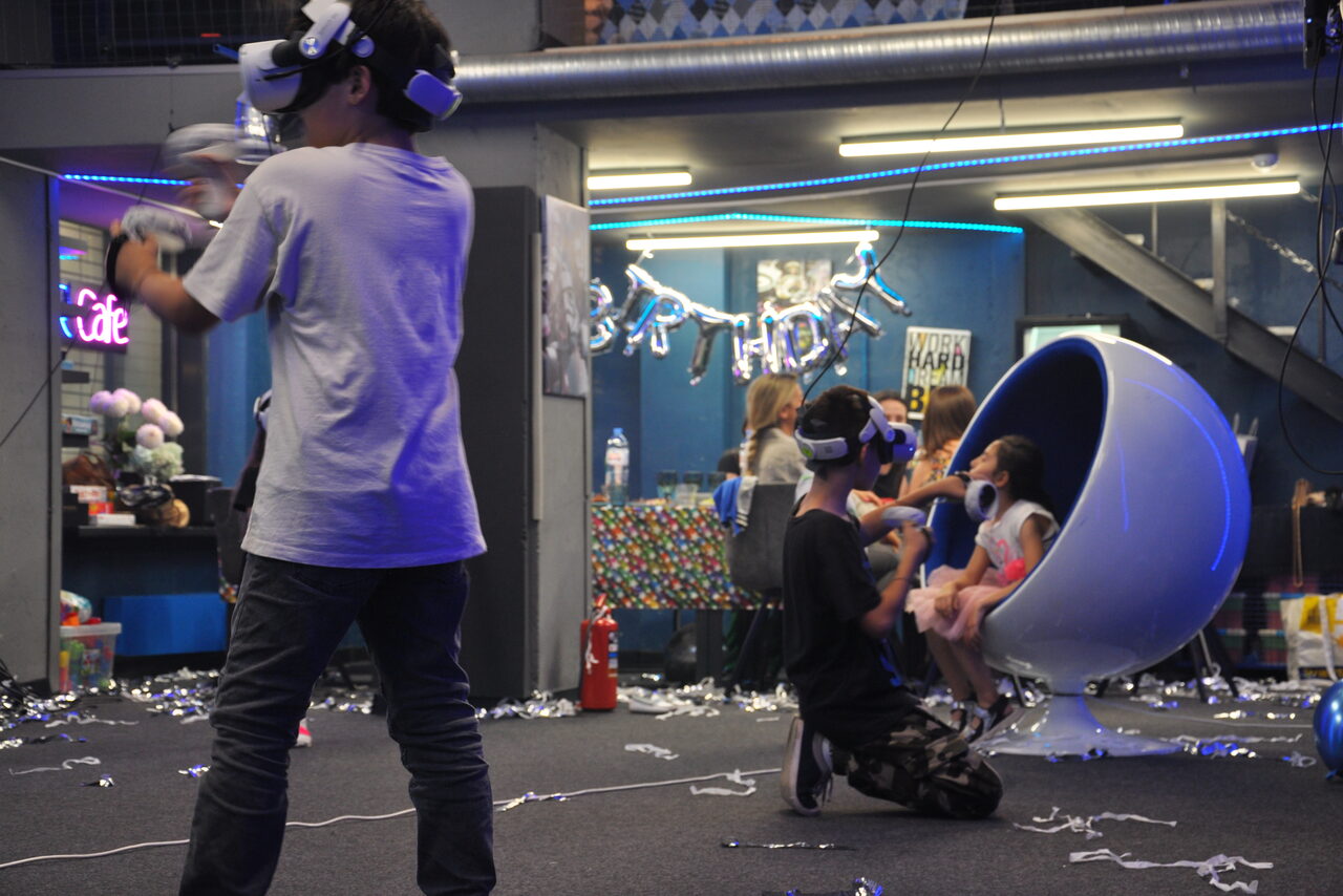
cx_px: 672
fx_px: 2519
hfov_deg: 29.9
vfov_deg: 20.2
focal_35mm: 68
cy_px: 448
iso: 400
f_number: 4.8
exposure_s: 1/25
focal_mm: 45
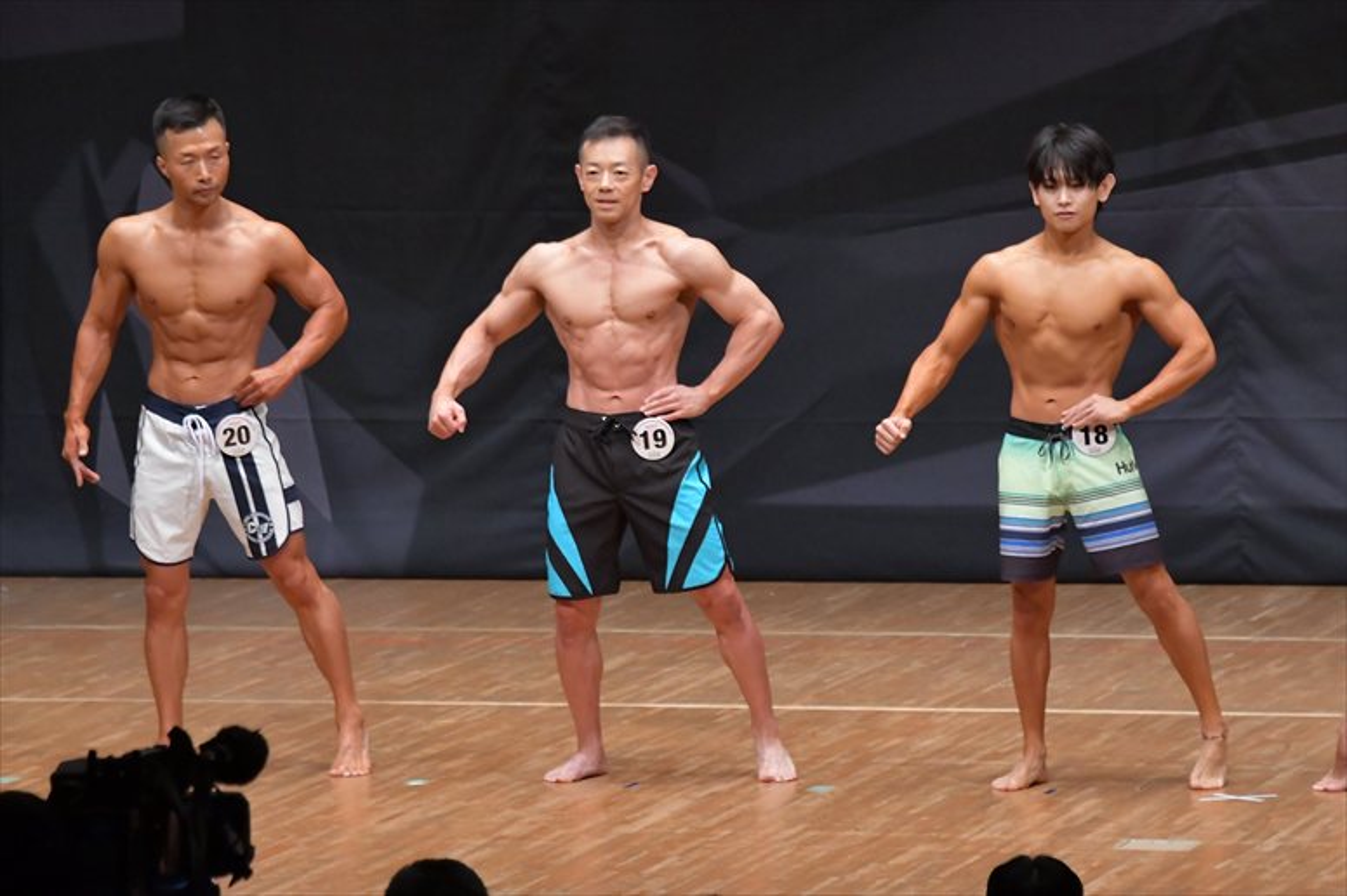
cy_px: 448
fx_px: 10098
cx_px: 674
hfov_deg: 7.6
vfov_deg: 5.1
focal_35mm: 270
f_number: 5.6
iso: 6400
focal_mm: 180
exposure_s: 1/400
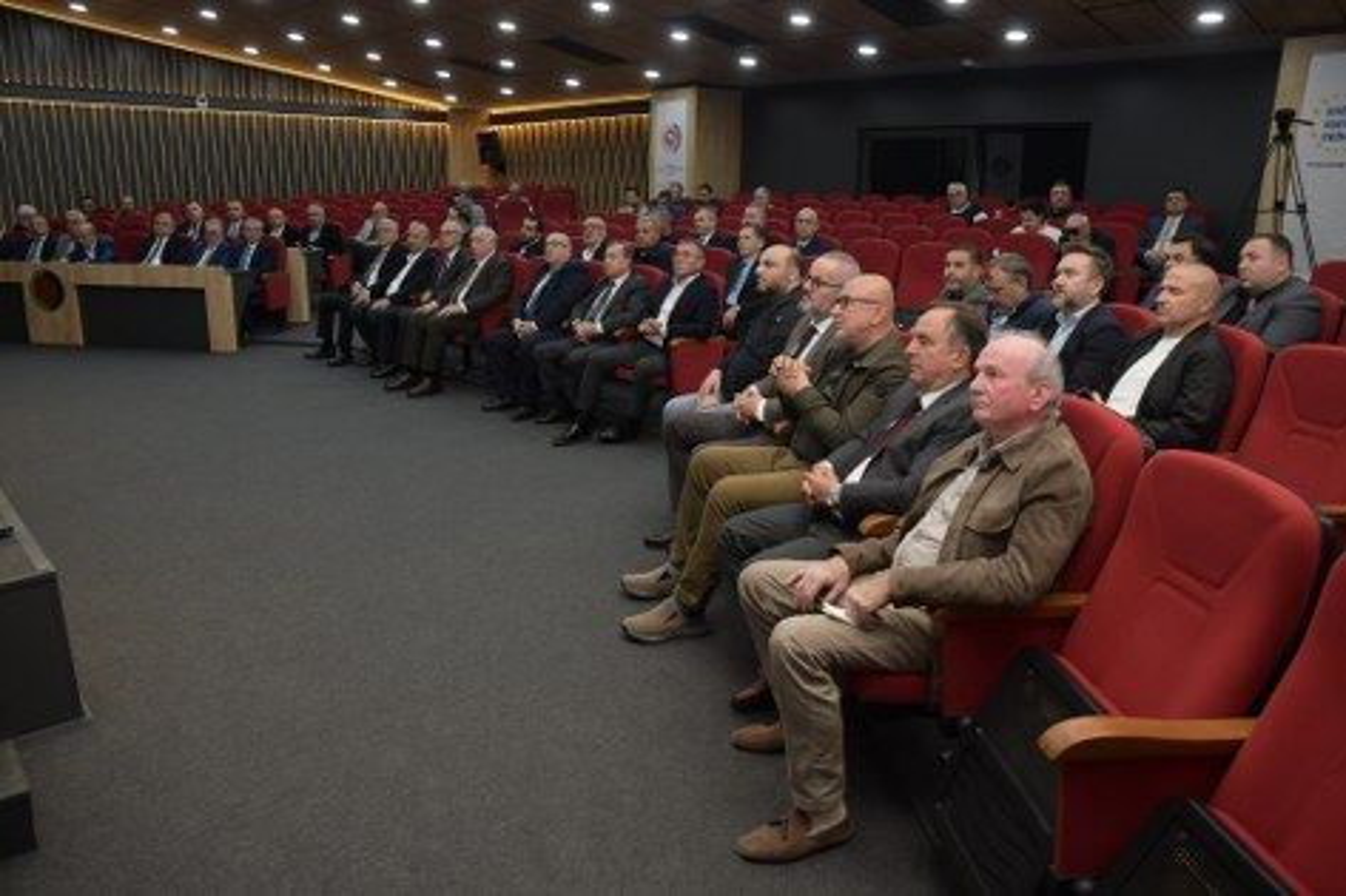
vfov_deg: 53.1
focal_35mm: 24
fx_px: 897
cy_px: 448
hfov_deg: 73.8
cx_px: 673
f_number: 4
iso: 1250
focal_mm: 16
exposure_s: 1/200
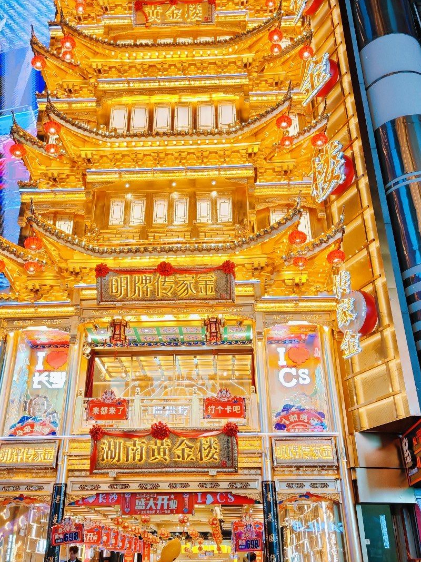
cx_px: 195
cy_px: 251
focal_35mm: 36
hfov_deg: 39.6
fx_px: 584
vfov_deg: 51.3
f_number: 1.9
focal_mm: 6.67
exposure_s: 1/1400
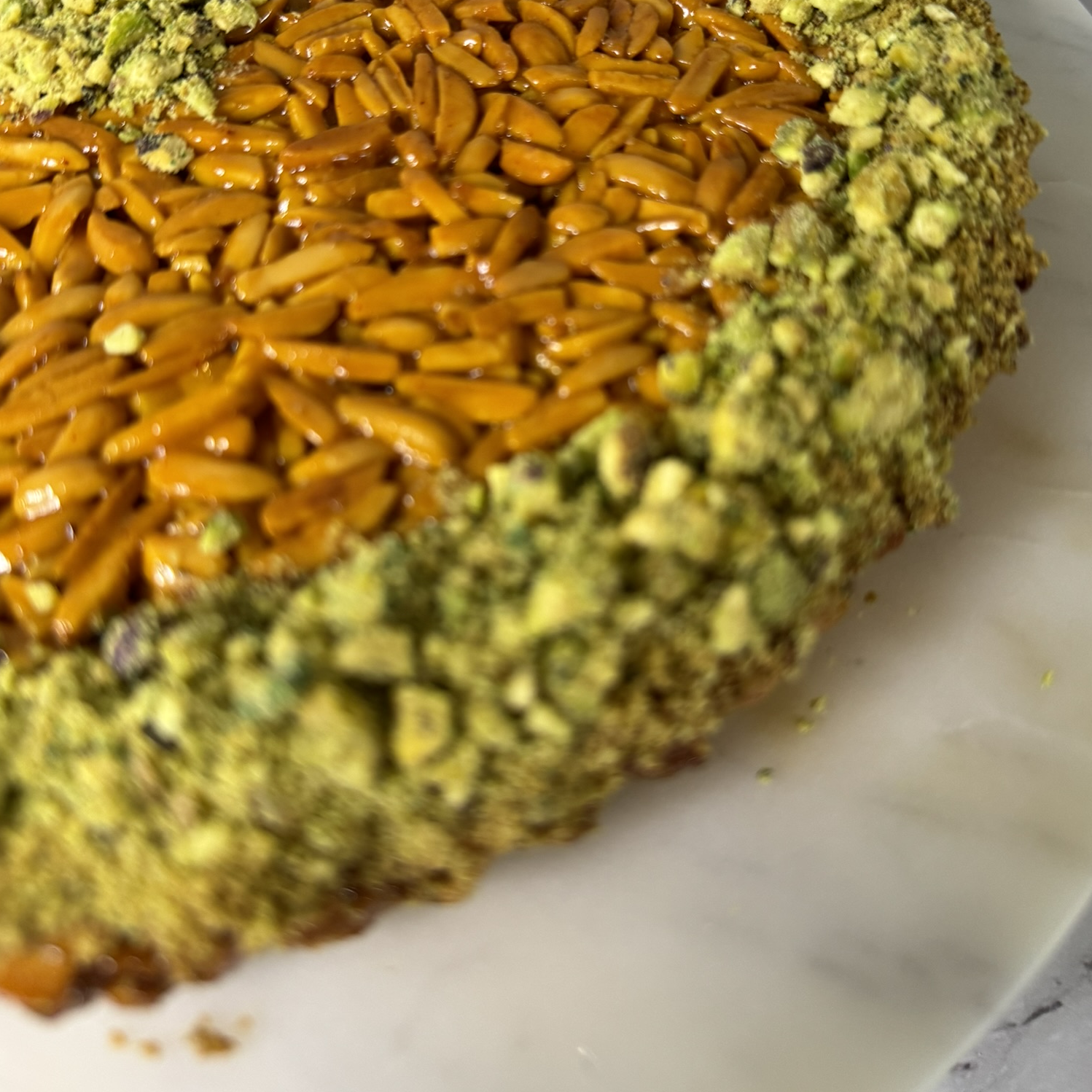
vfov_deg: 54.6
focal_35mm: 29
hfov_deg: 55.6
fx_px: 1035
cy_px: 370
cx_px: 546
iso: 250
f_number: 1.78
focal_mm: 6.86
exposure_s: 1/60
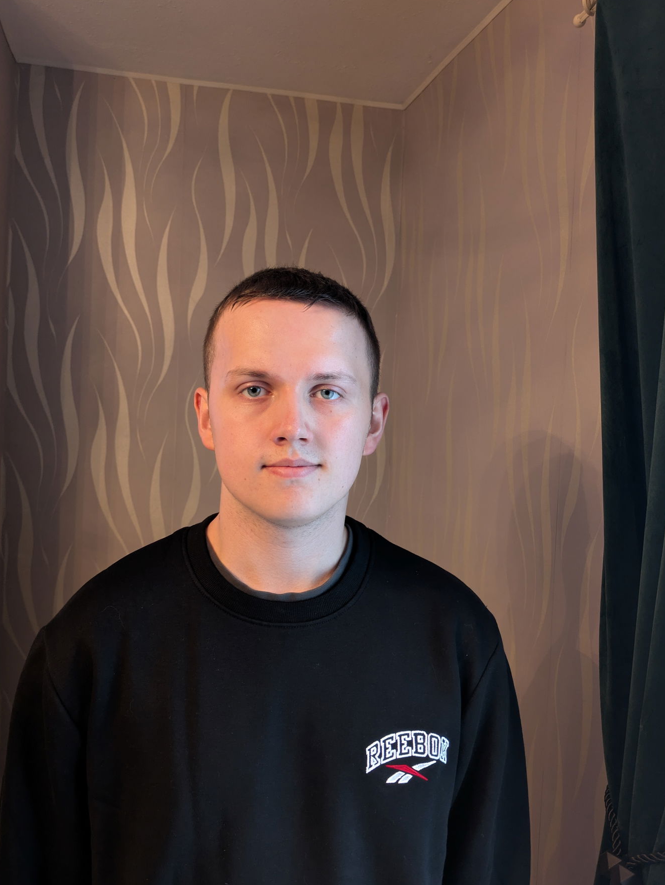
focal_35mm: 30
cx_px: 321
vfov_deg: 59.9
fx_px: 768
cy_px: 452
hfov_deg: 46.8
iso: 432
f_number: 1.89
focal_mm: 5.43
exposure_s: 1/33.3
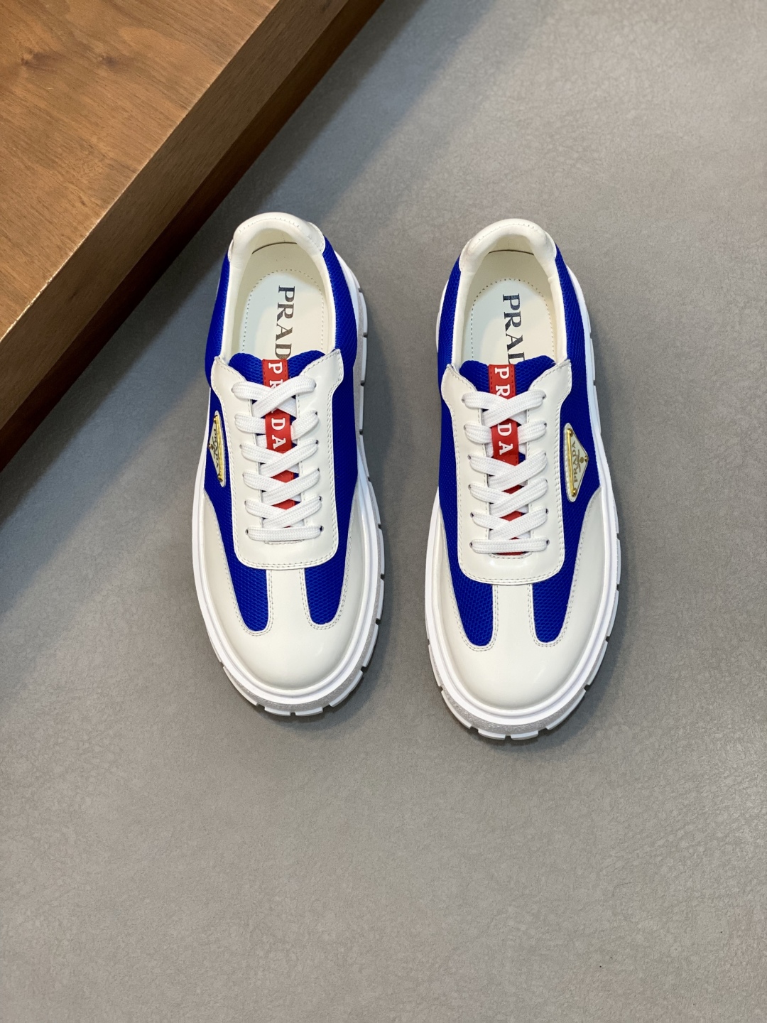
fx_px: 1536
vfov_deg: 36.8
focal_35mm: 52
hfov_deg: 28.0
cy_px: 512
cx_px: 384
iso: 80
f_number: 2
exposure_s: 1/100
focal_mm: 6
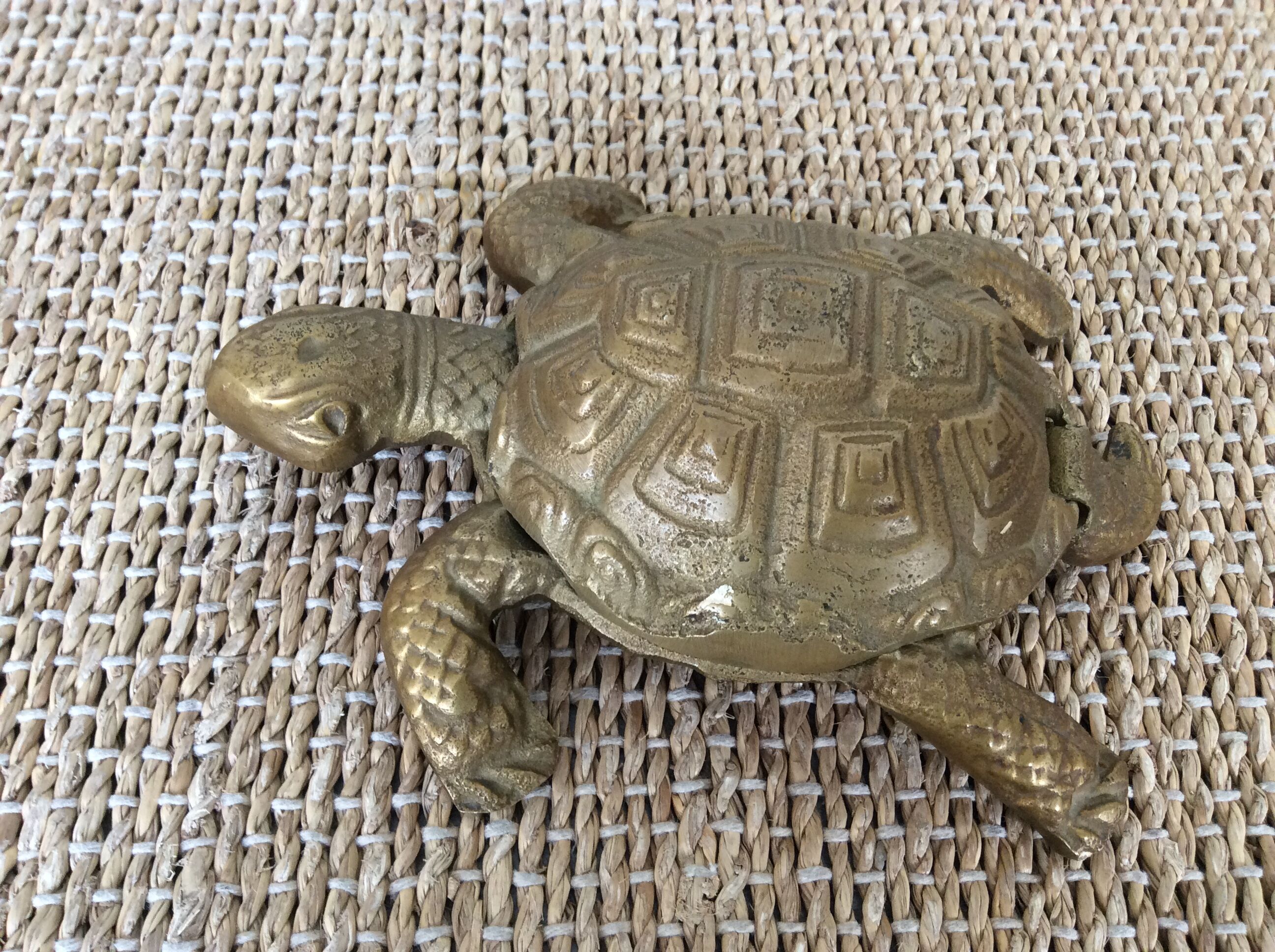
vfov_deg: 44.1
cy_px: 476
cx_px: 638
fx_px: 1177
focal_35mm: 32
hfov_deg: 56.9
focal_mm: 3.3
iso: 100
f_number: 2.4
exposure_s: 1/25
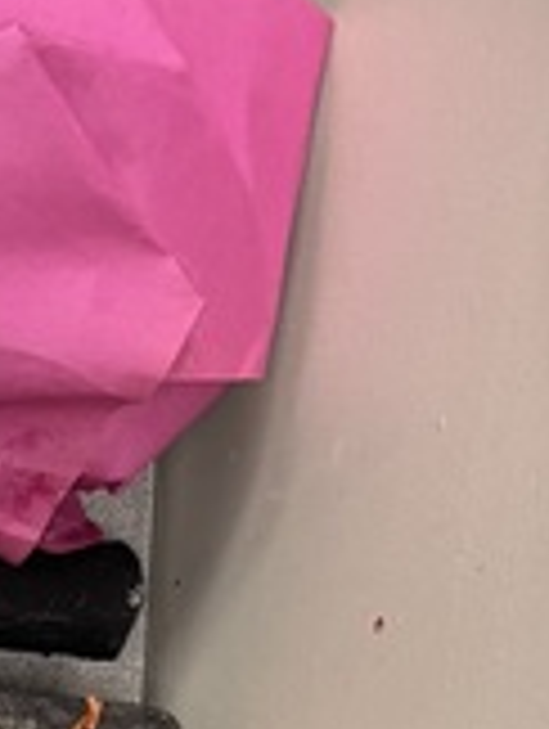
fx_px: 3459
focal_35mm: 164
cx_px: -1174
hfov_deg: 7.7
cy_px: 2124
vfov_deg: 9.6
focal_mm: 5.96
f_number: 1.6
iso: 100
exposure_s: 1/60
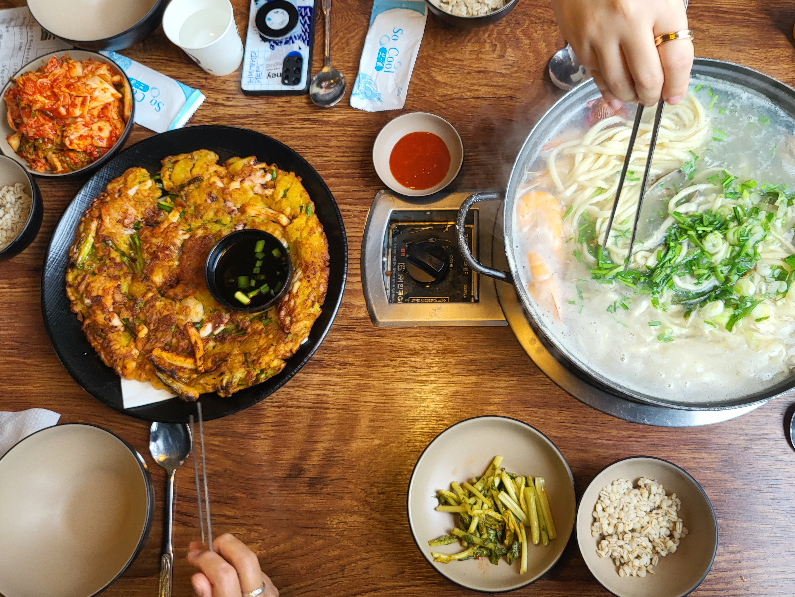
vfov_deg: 45.4
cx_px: 466
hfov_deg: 58.0
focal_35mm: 31
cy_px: 273
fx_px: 712
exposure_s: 1/126
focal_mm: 4.25
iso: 50
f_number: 1.8
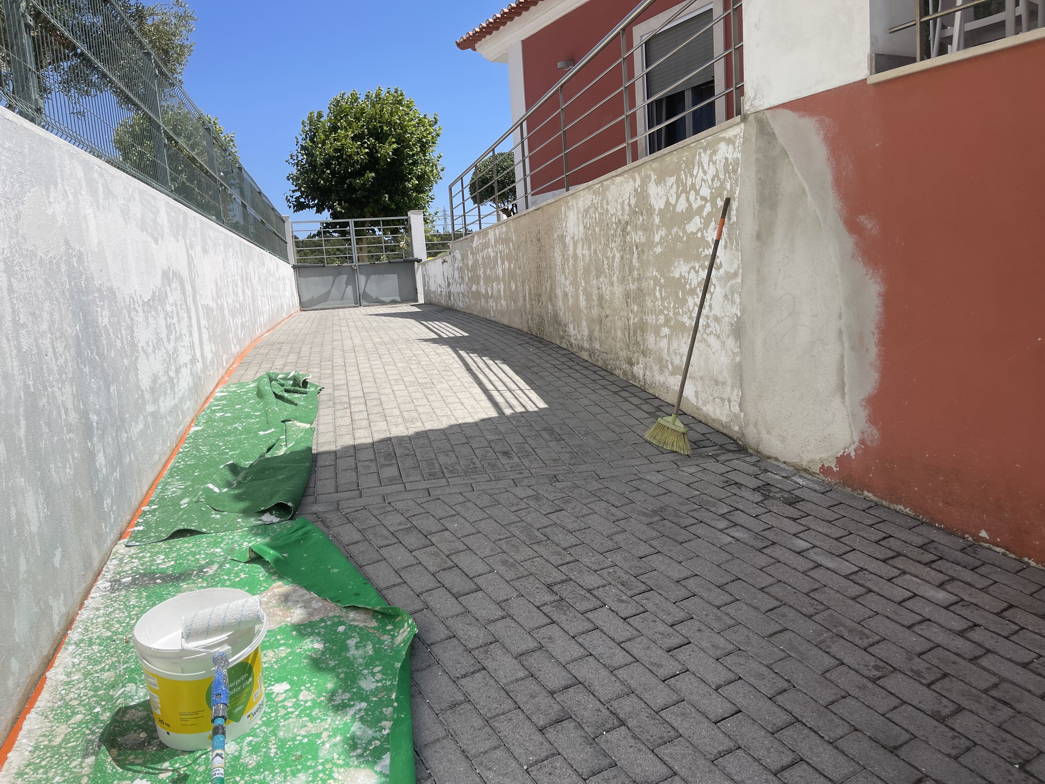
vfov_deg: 53.1
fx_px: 785
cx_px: 522
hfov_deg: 67.3
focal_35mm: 26
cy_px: 392
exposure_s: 1/3788
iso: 32
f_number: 1.6
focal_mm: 5.1
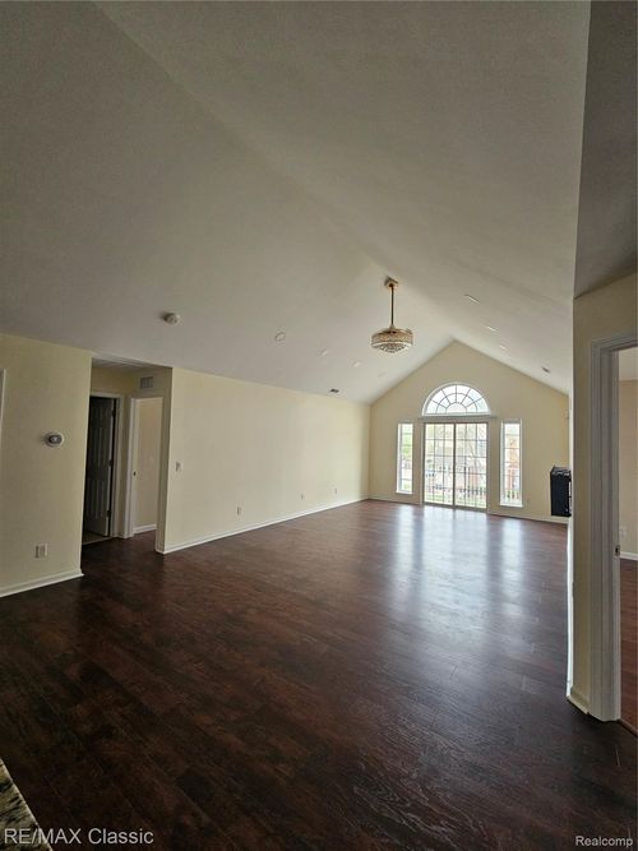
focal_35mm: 13
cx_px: 319
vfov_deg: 106.2
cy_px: 426
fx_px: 320
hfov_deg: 89.9
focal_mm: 2.2
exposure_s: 1/60
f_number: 2.2
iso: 200
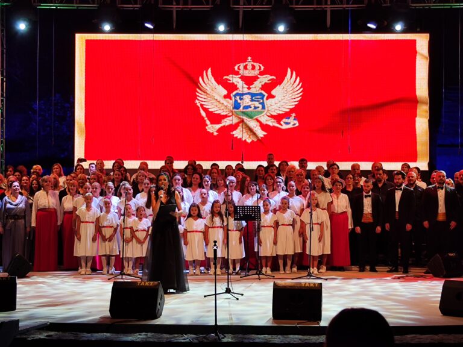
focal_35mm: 23
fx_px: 308
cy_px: 174
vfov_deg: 58.9
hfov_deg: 73.9
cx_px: 232
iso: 94
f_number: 1.69
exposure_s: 1/60
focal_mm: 7.01
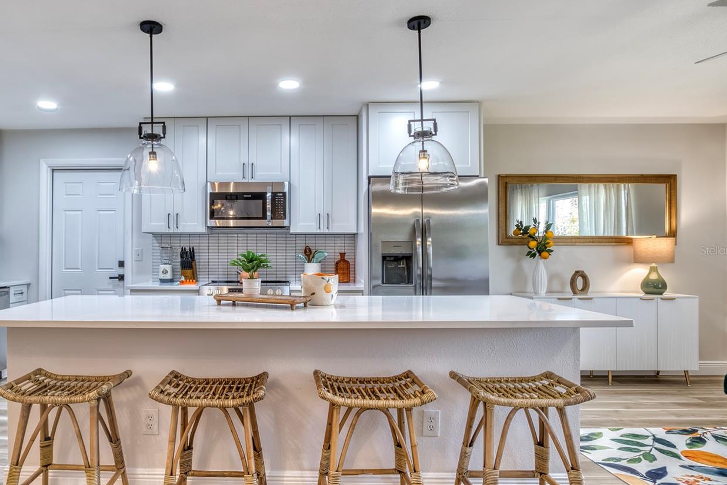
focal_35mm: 22
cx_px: 282
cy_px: 250
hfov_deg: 77.4
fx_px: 444
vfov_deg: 57.2
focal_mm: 11
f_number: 8
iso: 100
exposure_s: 1/4
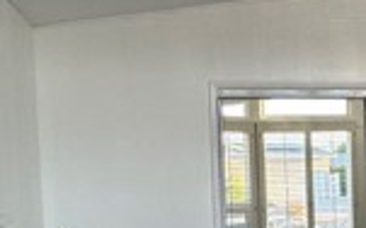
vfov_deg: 20.2
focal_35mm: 63
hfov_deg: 31.0
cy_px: 204
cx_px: 330
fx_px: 628
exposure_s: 1/120
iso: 200
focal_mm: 2.22
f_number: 2.2
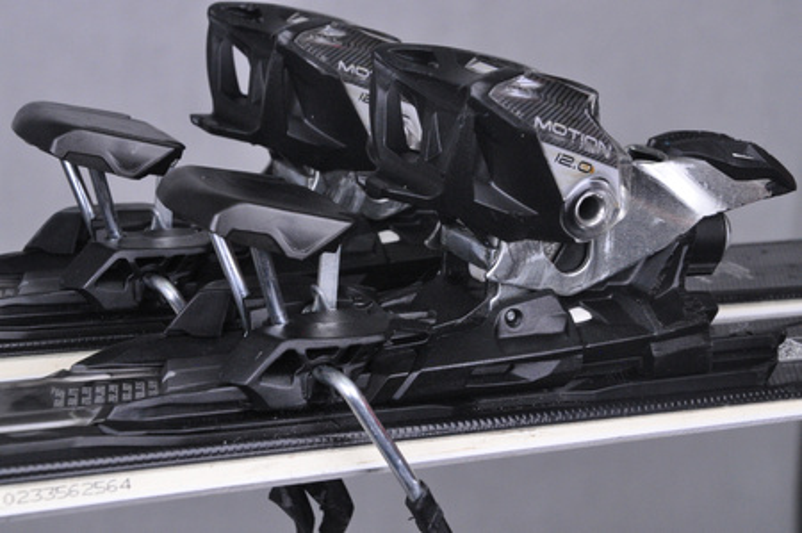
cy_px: 266
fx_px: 2203
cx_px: 401
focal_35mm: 99
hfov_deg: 20.6
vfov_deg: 13.8
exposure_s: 1/125
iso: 3200
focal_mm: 66
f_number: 9.5
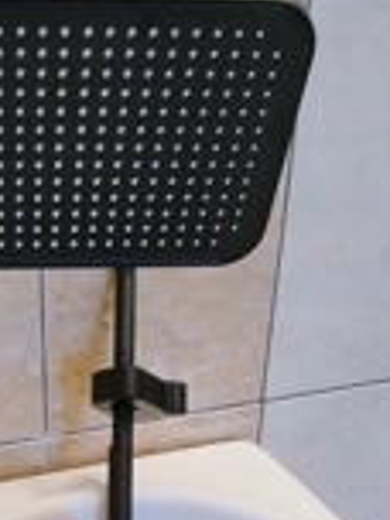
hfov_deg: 22.9
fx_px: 946
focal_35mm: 63
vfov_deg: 27.2
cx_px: 72
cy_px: 619
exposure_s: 1/33.3
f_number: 1.8
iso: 1328
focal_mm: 5.56
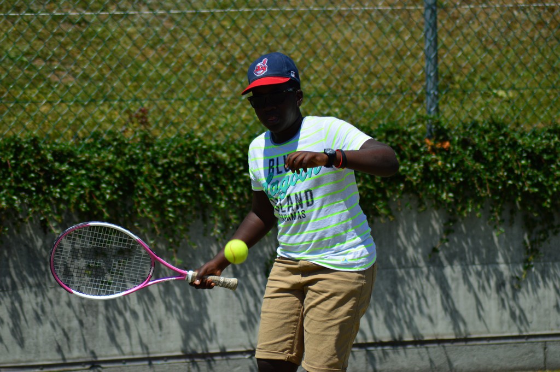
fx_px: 4546
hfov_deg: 7.0
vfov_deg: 4.7
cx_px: 280
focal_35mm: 292
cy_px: 186
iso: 200
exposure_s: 1/2000
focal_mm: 195
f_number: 4.8
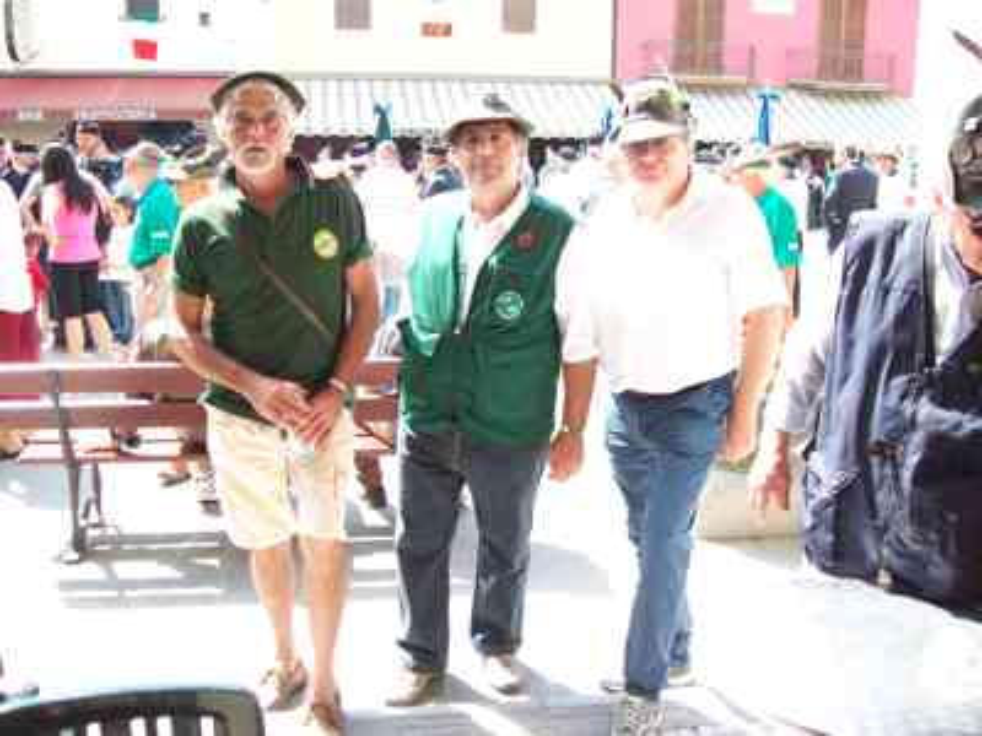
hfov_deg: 51.4
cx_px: 491
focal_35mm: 36
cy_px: 368
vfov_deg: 39.7
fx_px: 1021
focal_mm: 6
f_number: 2.7
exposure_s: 1/133
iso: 80
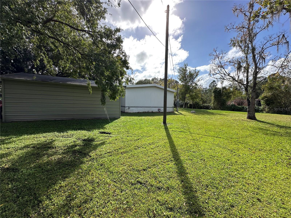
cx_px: 146
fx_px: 118
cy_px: 109
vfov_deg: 85.7
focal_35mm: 14
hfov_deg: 102.1
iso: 40
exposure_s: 1/1221
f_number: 2.2
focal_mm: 2.22
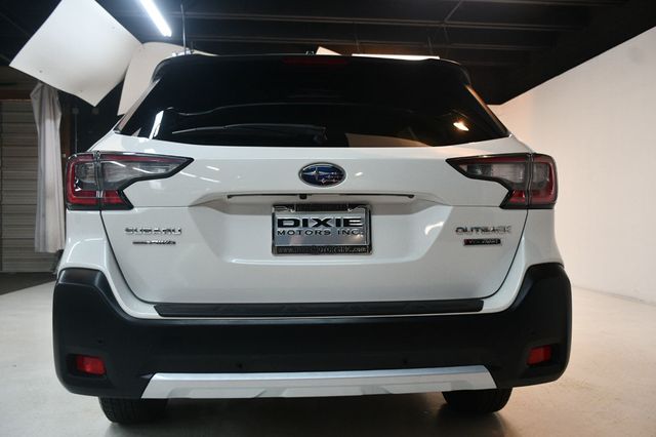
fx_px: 601
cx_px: 328
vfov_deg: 39.9
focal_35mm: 33
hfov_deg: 57.2
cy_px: 218
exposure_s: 1/125
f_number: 3.5
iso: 1100
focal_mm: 22
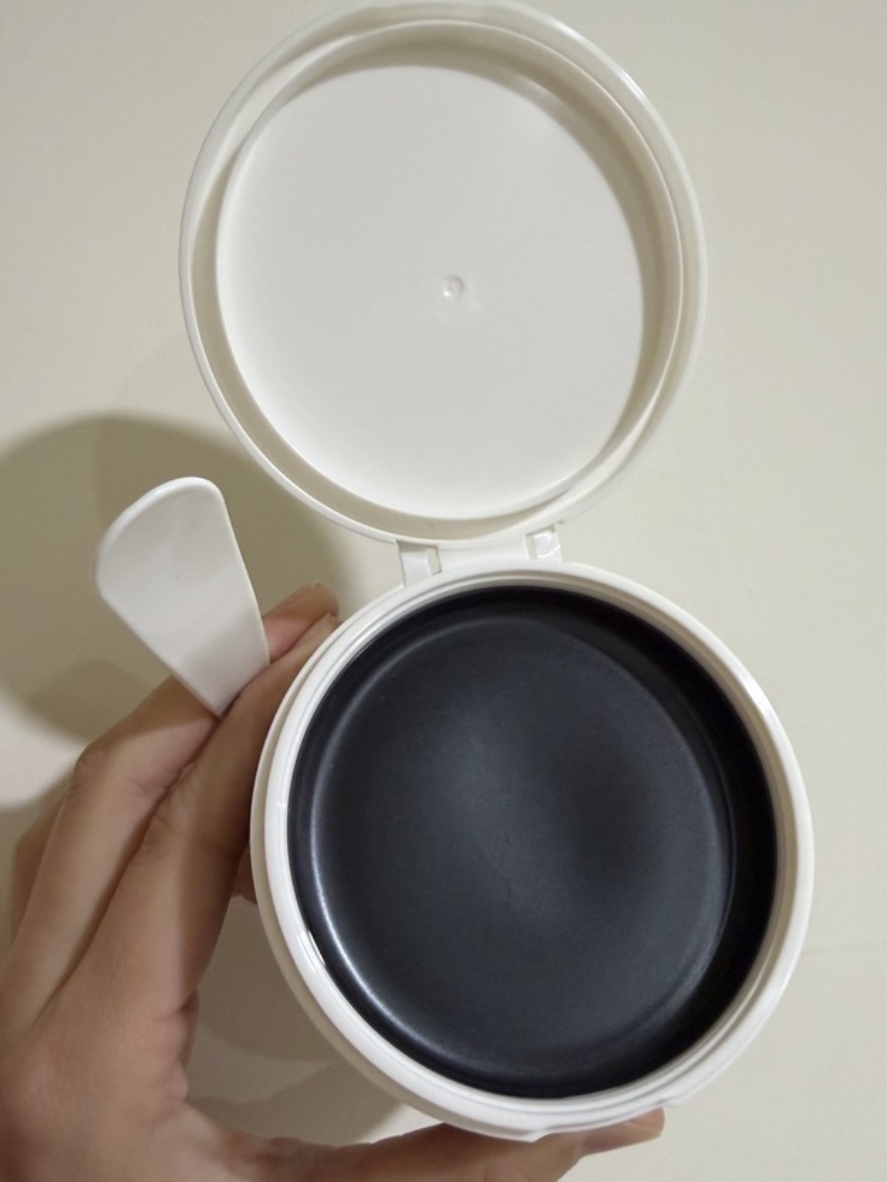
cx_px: 444
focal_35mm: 25
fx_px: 854
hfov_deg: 54.9
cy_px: 612
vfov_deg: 69.4
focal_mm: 2.22
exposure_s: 1/60
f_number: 2.2
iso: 320
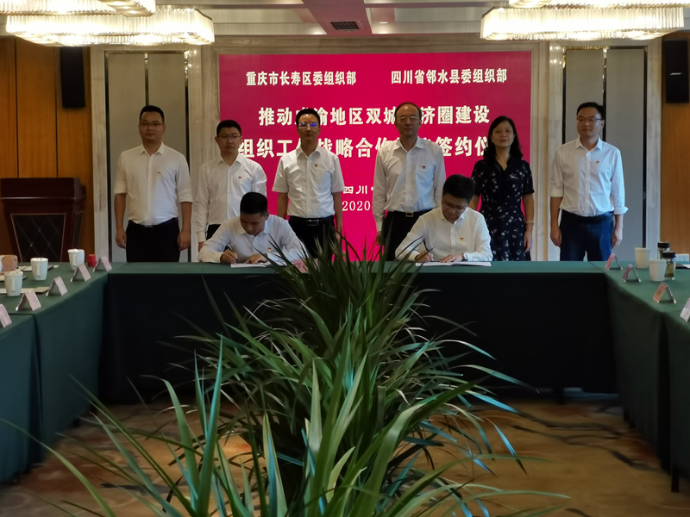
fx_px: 1674
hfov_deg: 23.3
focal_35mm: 84
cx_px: 345
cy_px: 258
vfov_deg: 17.6
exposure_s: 1/60
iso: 200
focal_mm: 7.48
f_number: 2.4
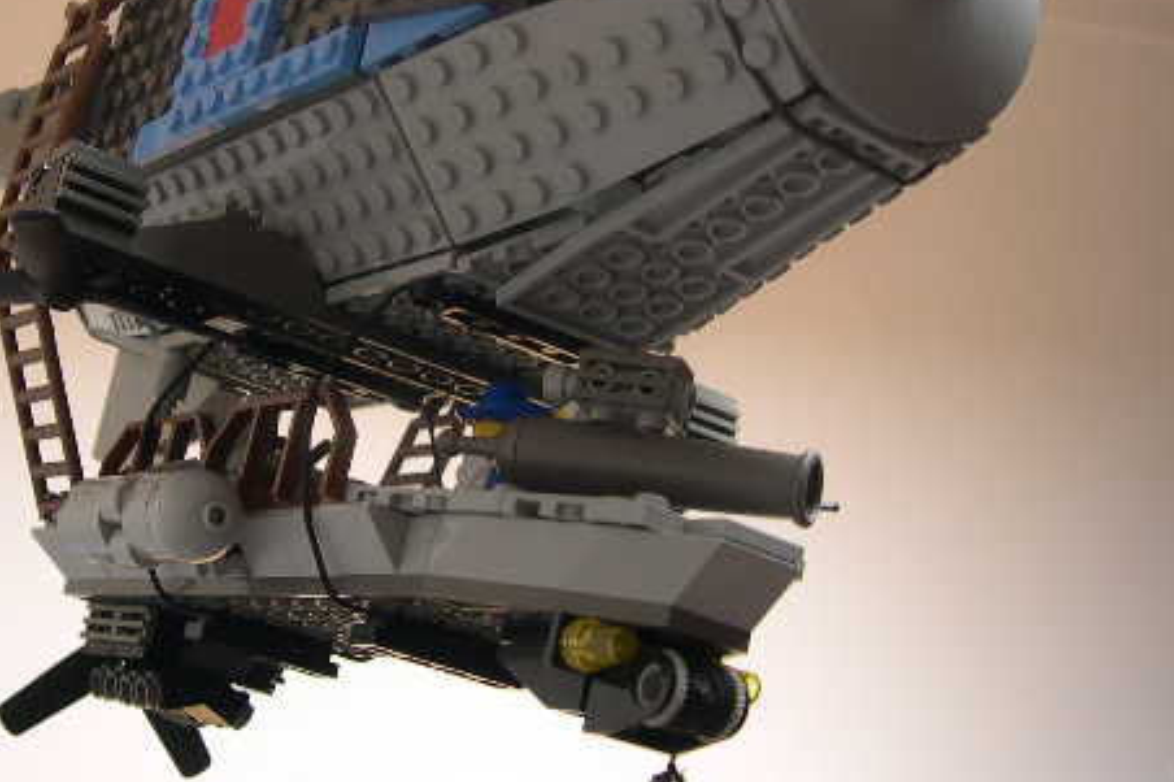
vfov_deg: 24.1
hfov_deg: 35.4
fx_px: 1825
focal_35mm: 56
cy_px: 294
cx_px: 434
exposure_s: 1/61
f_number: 2.8
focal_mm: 8
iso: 100
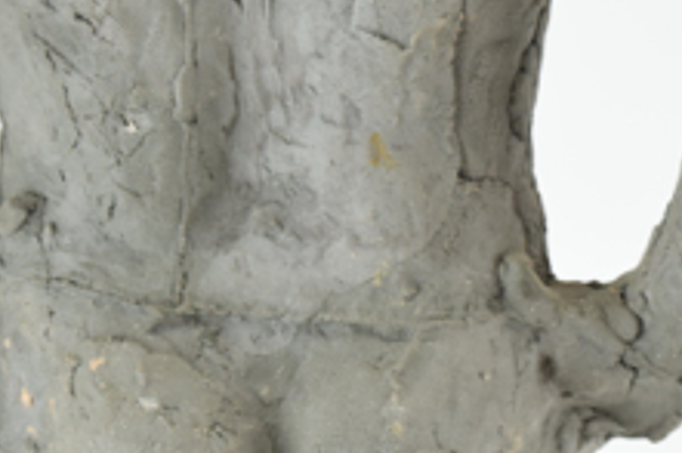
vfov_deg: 7.9
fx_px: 3294
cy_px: 414
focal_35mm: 174
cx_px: 262
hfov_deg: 11.8
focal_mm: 40
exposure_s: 1/125
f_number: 5.6
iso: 800
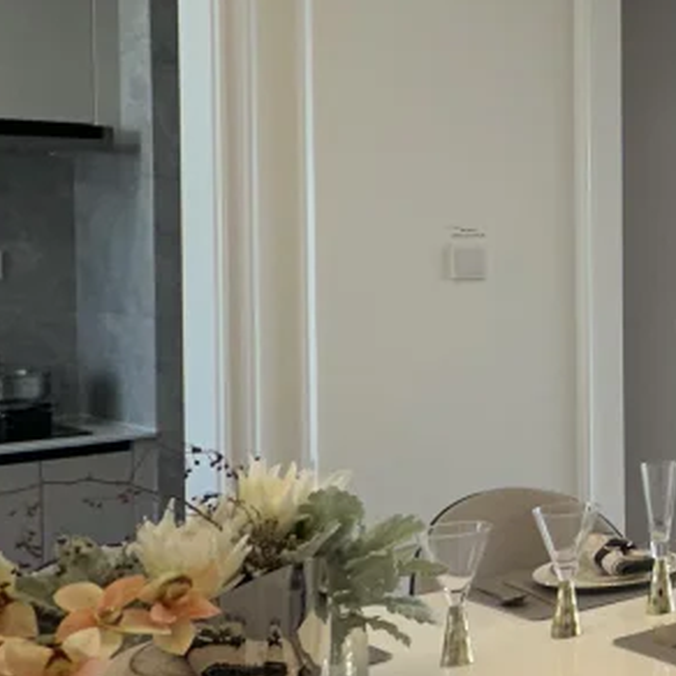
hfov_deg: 20.2
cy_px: 255
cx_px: 1218
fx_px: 1348
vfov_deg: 28.1
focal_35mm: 61
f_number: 2.2
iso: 40
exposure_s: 1/100
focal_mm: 2.22
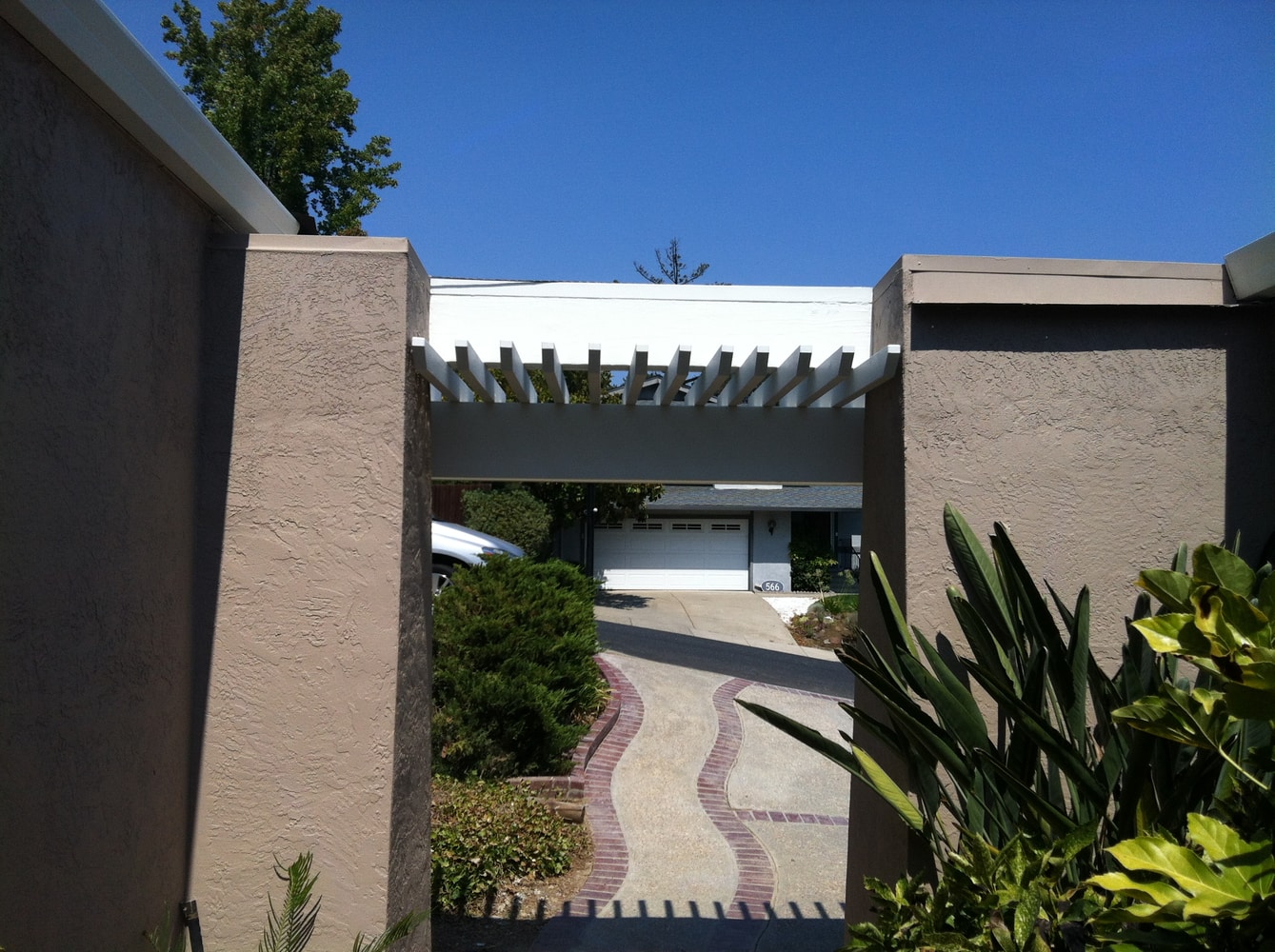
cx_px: 638
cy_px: 476
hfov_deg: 52.7
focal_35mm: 35
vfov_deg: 40.6
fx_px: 1287
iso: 80
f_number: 2.8
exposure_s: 1/2155
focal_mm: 3.85
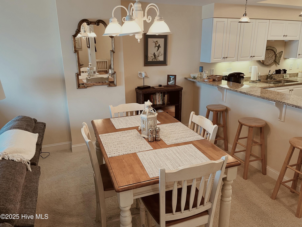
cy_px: 114
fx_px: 227
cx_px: 151
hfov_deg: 67.3
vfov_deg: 53.1
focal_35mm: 26
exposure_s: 1/60
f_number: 1.6
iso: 80
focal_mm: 4.2
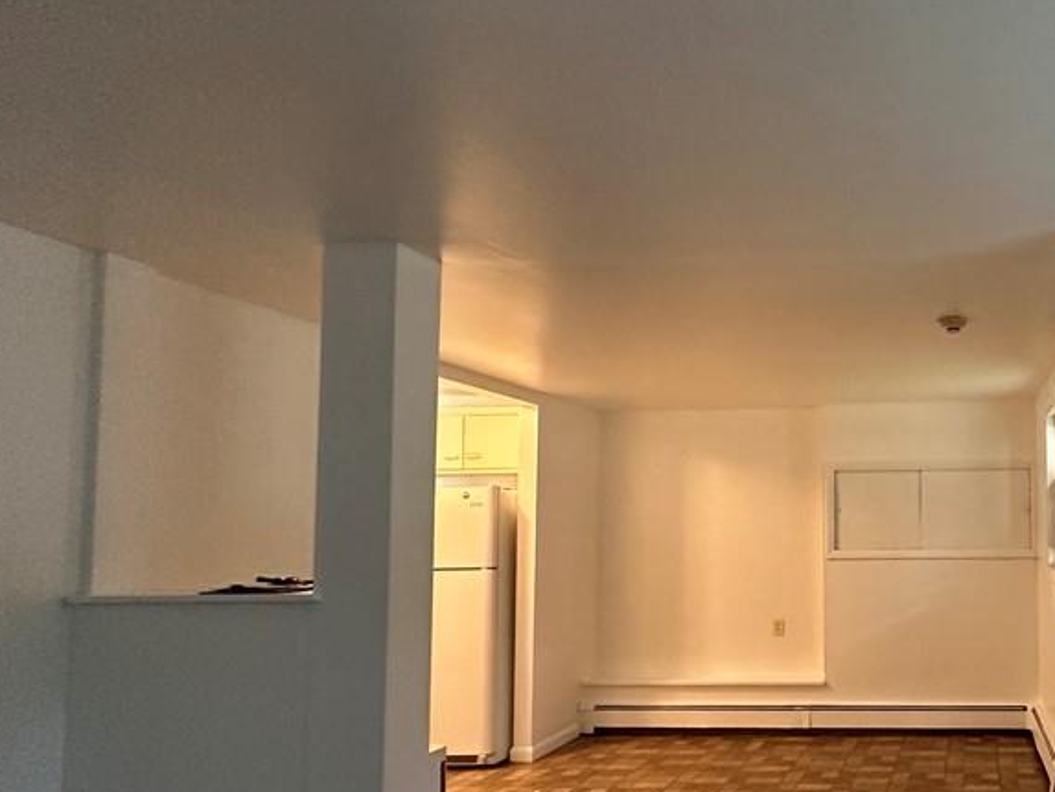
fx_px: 762
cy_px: 494
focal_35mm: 25
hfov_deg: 60.0
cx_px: 930
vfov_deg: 54.3
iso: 500
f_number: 2.2
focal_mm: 2.22
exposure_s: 1/60
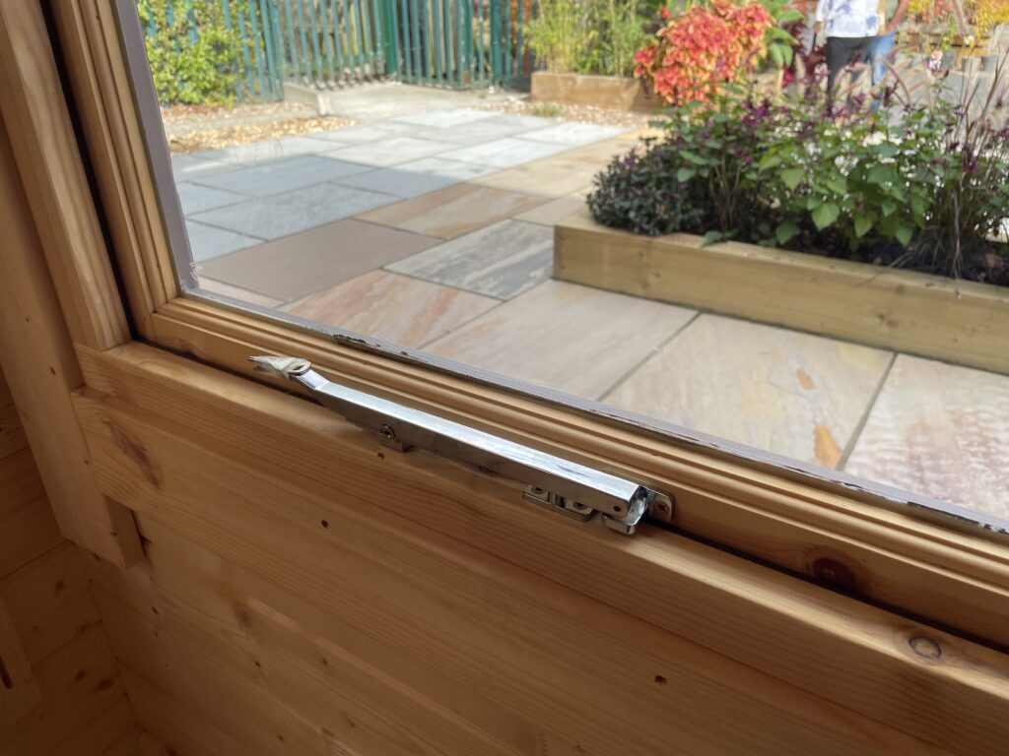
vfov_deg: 53.1
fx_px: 758
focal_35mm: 26
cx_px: 504
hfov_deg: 67.3
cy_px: 378
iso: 32
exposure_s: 1/506
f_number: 1.6
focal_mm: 4.2
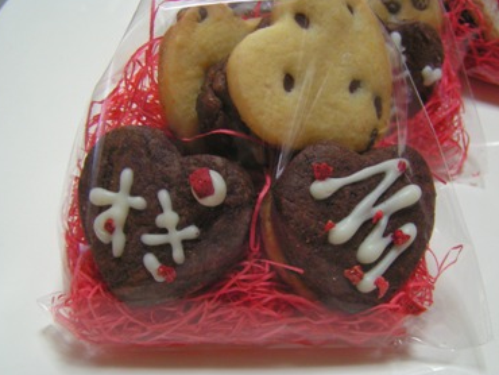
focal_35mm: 46
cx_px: 263
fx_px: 664
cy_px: 204
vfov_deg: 31.5
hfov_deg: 41.2
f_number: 2.8
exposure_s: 1/30
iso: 160
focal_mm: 5.8
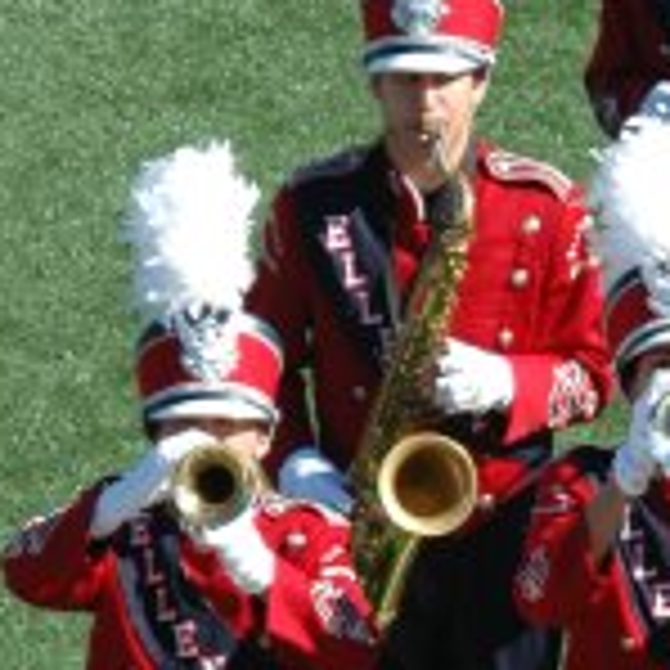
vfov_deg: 1.4
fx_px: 27022
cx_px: 870
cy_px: 513
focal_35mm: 1234
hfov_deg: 1.4
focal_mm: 240
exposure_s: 1/500
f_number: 5.6
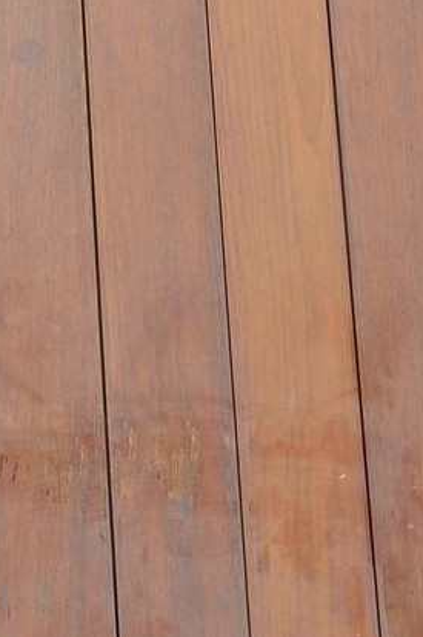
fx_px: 3286
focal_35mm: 186
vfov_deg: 10.1
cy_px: -692
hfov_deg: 7.1
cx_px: -386
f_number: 6.3
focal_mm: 32
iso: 200
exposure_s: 1/200
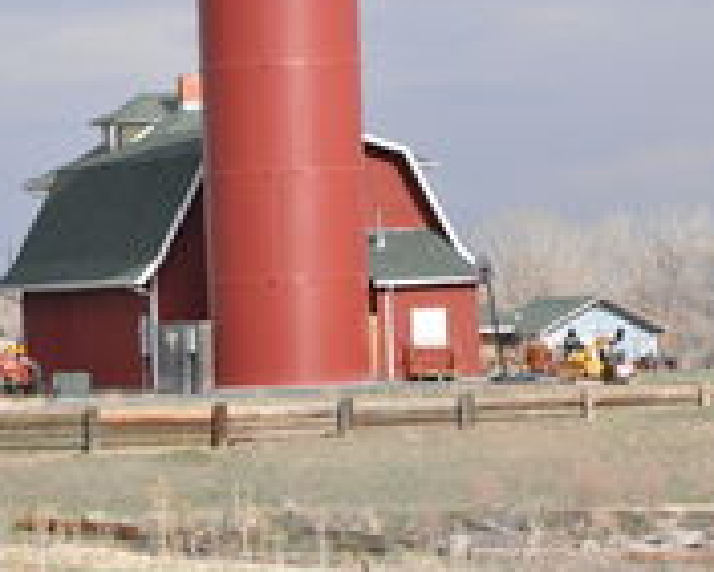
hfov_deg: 6.7
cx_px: 327
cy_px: 97
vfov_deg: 5.4
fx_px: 6110
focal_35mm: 289
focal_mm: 80
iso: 1600
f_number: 7.1
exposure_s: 1/4000
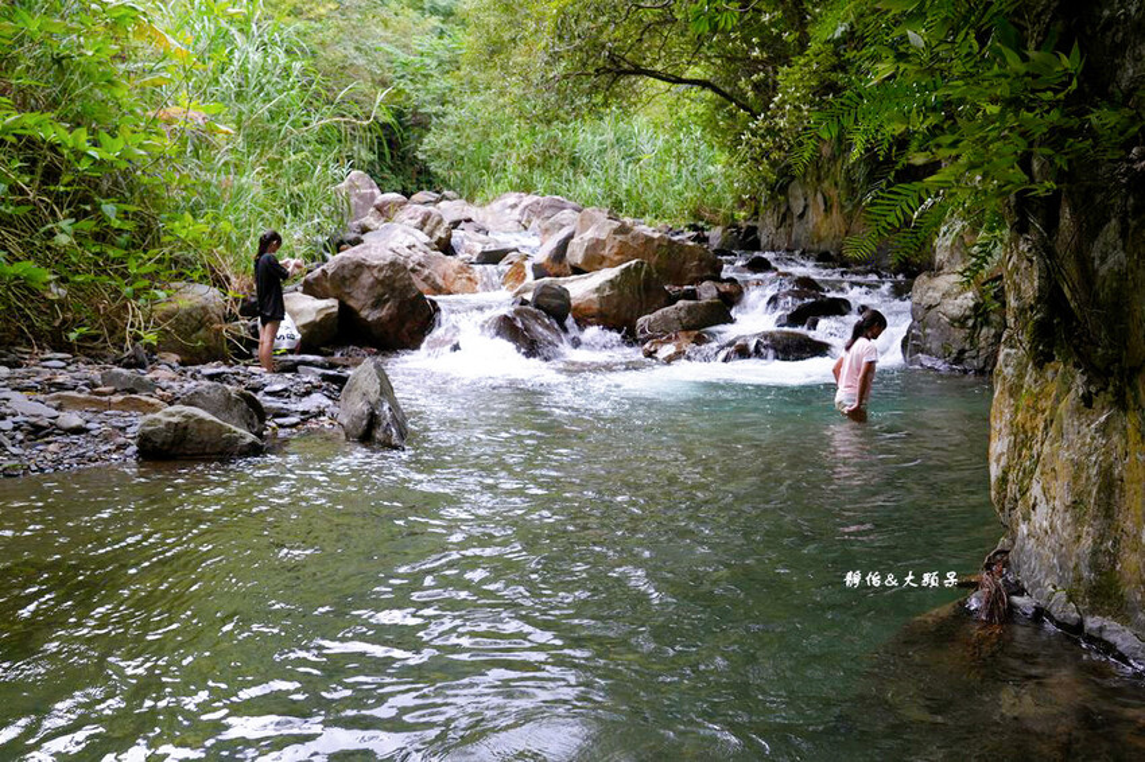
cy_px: 381
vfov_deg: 38.9
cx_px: 572
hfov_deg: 55.8
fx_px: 1081
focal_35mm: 34
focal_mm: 34
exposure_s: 1/80
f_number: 5.6
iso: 320
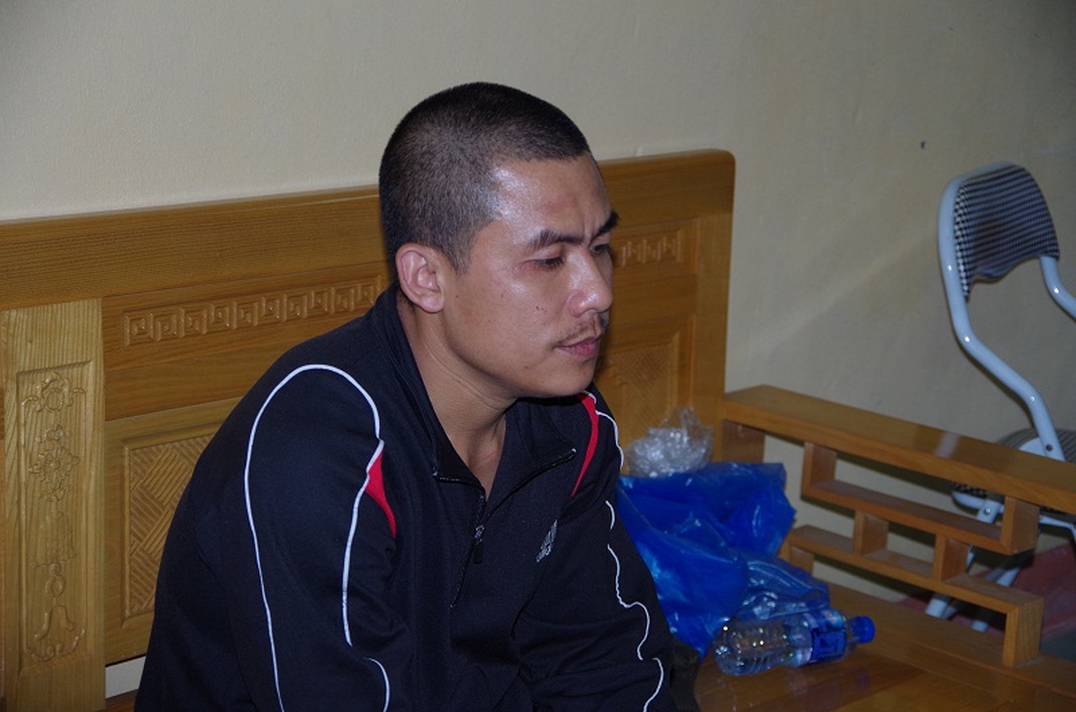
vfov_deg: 17.2
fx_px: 2355
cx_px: 538
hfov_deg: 25.7
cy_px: 356
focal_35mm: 79
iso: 400
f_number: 4.5
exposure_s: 1/180
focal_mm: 53
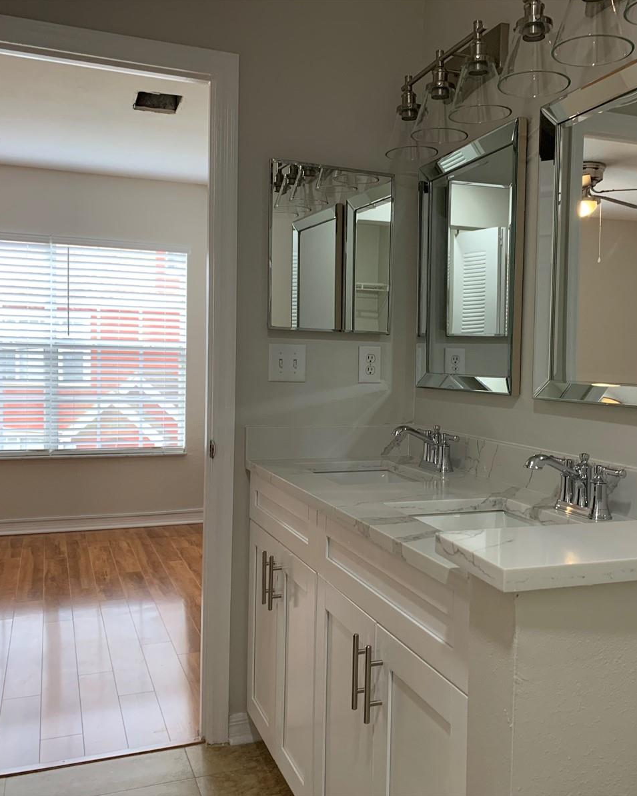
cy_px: 397
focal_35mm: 34
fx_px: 801
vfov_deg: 52.8
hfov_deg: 43.0
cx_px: 401
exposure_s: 1/115
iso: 100
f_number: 1.8
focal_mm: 4.25
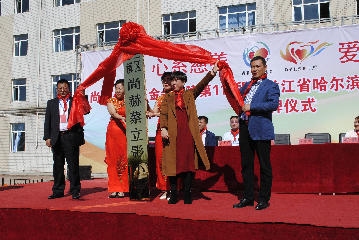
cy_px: 120
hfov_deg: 46.3
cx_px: 180
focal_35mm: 42
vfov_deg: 32.0
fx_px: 419
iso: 400
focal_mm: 28
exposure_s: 1/640
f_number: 13
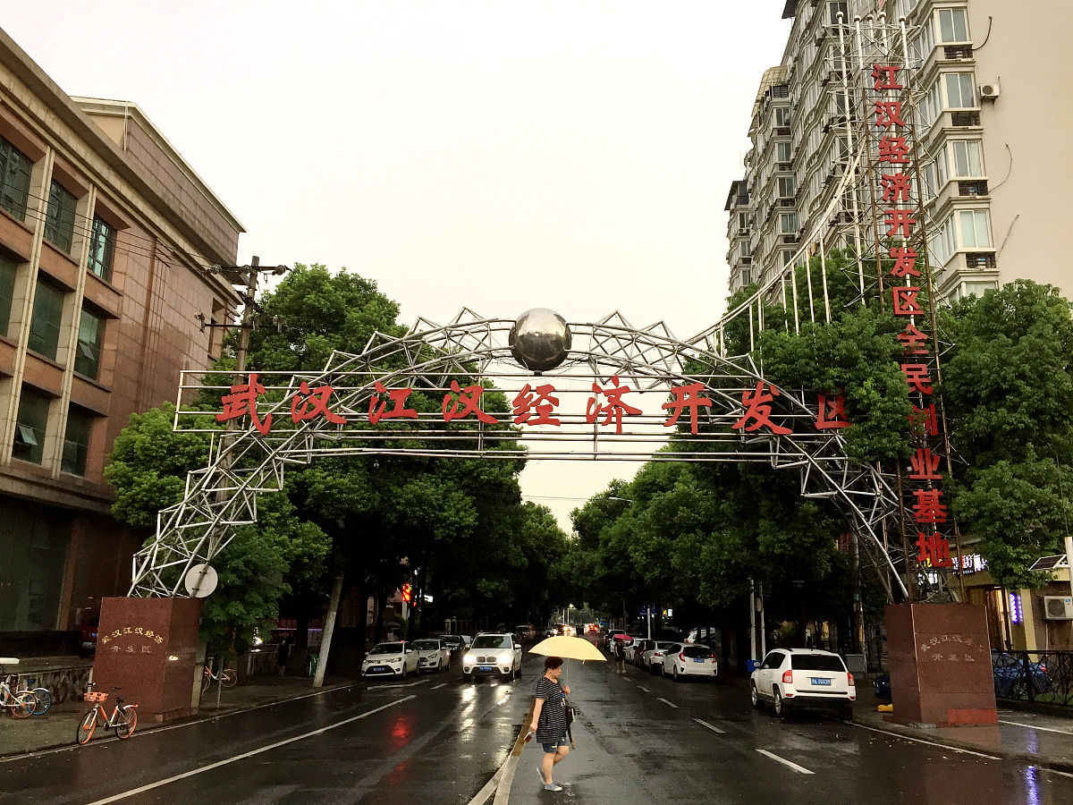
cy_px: 402
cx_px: 536
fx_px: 899
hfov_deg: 61.7
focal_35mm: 29
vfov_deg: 48.2
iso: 32
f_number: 2.2
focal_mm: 4.15
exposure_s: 1/33
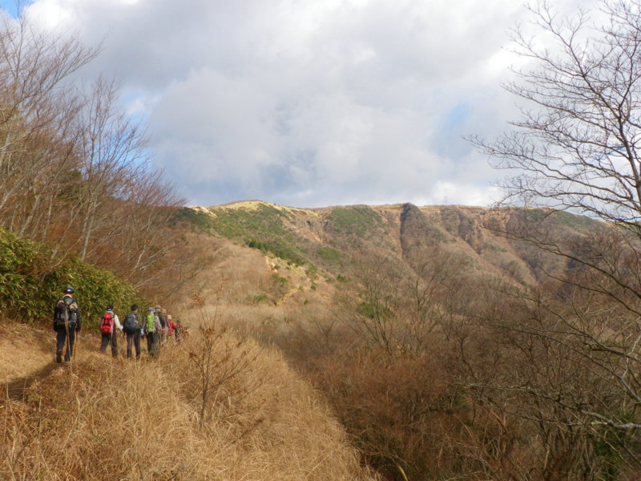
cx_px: 320
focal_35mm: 35
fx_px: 648
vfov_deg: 40.7
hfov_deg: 52.6
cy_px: 240
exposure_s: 1/125
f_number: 6.3
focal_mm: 6.2
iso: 64
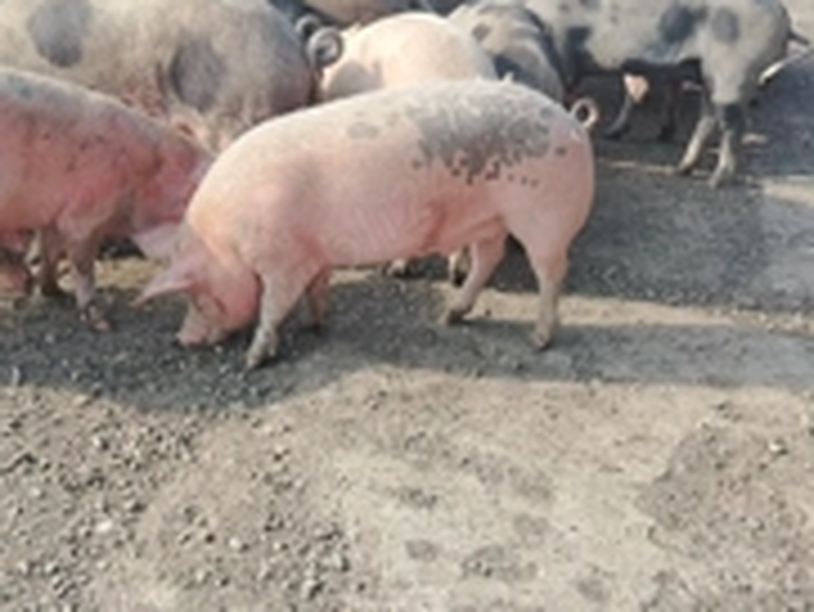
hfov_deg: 35.6
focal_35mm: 53
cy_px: 292
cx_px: 234
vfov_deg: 27.6
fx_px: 1247
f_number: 1.75
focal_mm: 5.25
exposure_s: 1/301
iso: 100
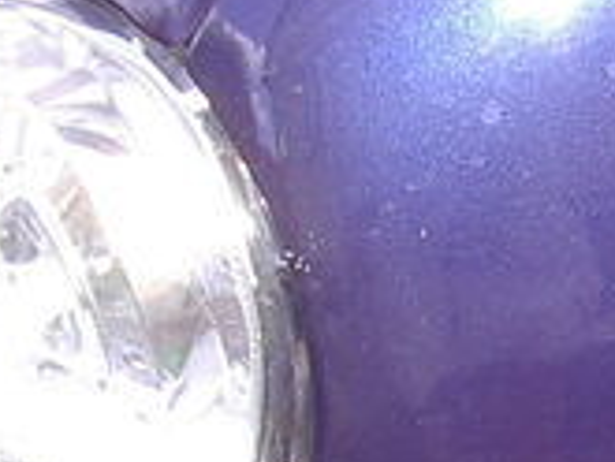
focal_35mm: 147
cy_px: 723
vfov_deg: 9.8
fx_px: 2614
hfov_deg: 12.5
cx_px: 1018
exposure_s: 1/60
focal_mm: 5.8
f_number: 4.8
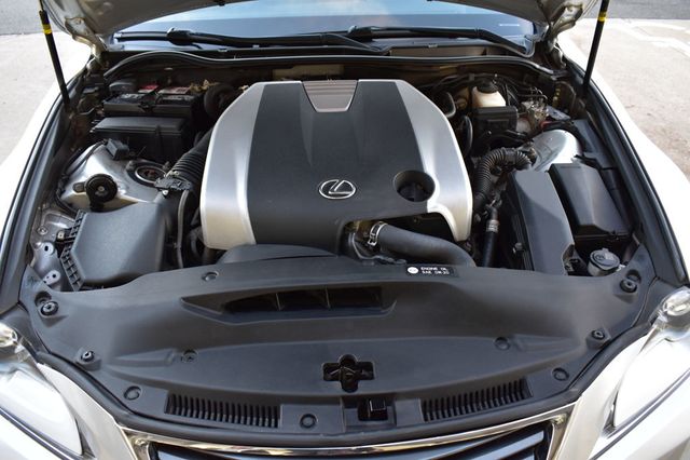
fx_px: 575
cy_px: 230
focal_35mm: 30
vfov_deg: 43.6
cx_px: 345
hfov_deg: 62.0
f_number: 6.3
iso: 900
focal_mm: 20
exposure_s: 1/15
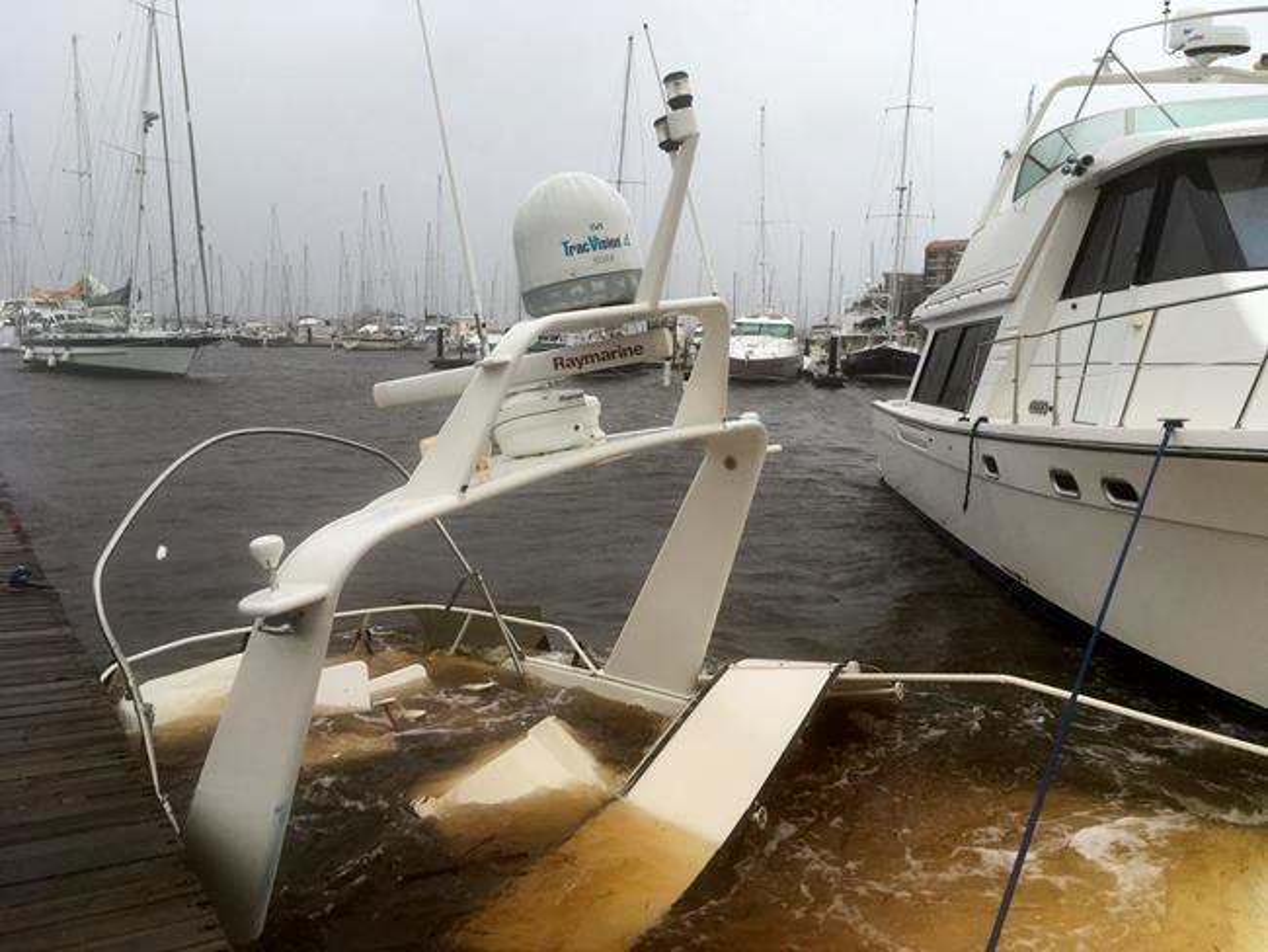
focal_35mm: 29
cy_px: 476
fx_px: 1063
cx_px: 634
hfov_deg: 61.6
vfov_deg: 48.3
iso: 25
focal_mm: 4.15
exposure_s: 1/60
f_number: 2.2
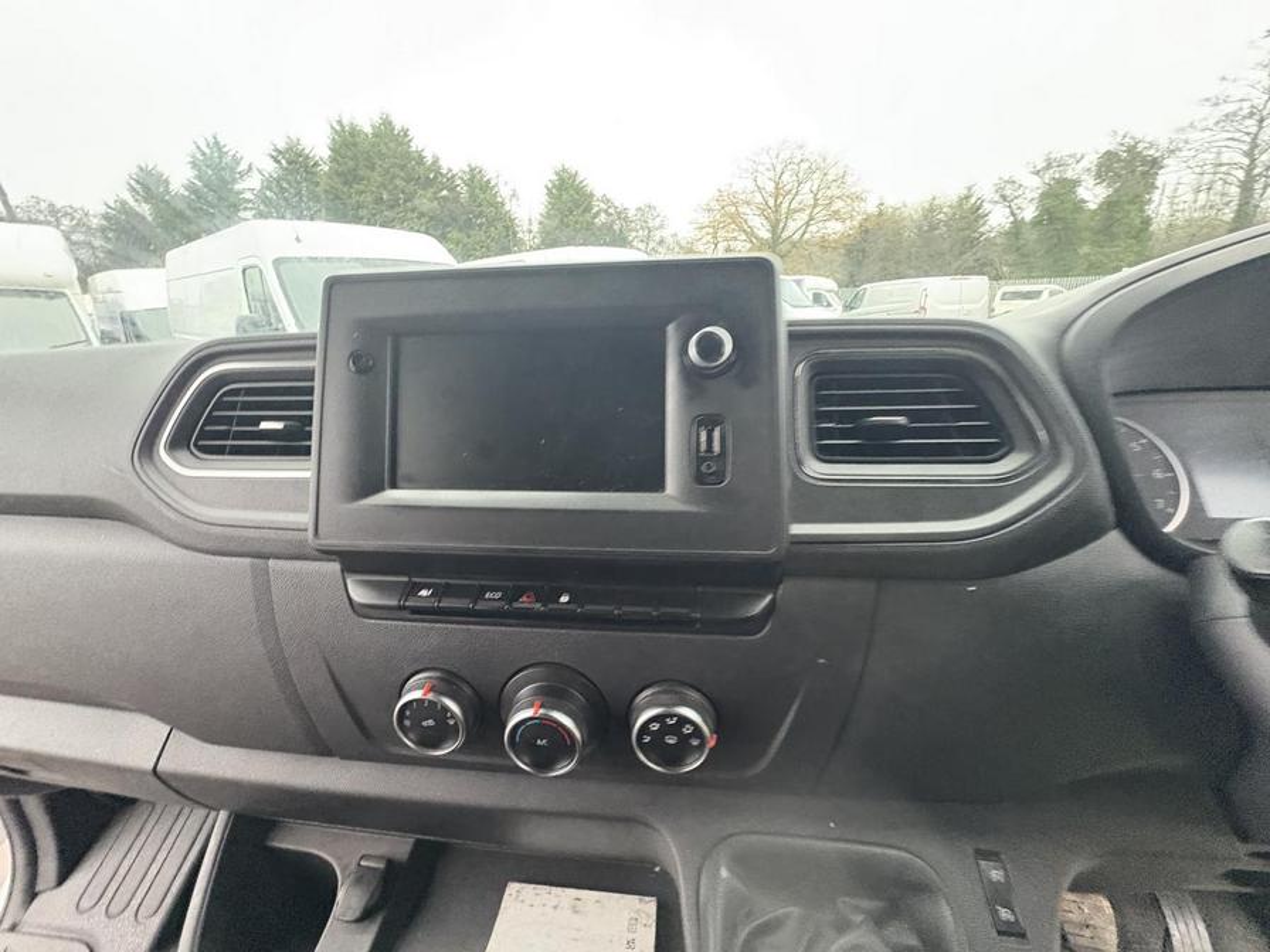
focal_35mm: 14
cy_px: 476
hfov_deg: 102.1
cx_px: 635
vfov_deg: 85.7
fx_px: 514
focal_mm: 2.22
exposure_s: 1/42
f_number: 2.2
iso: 800
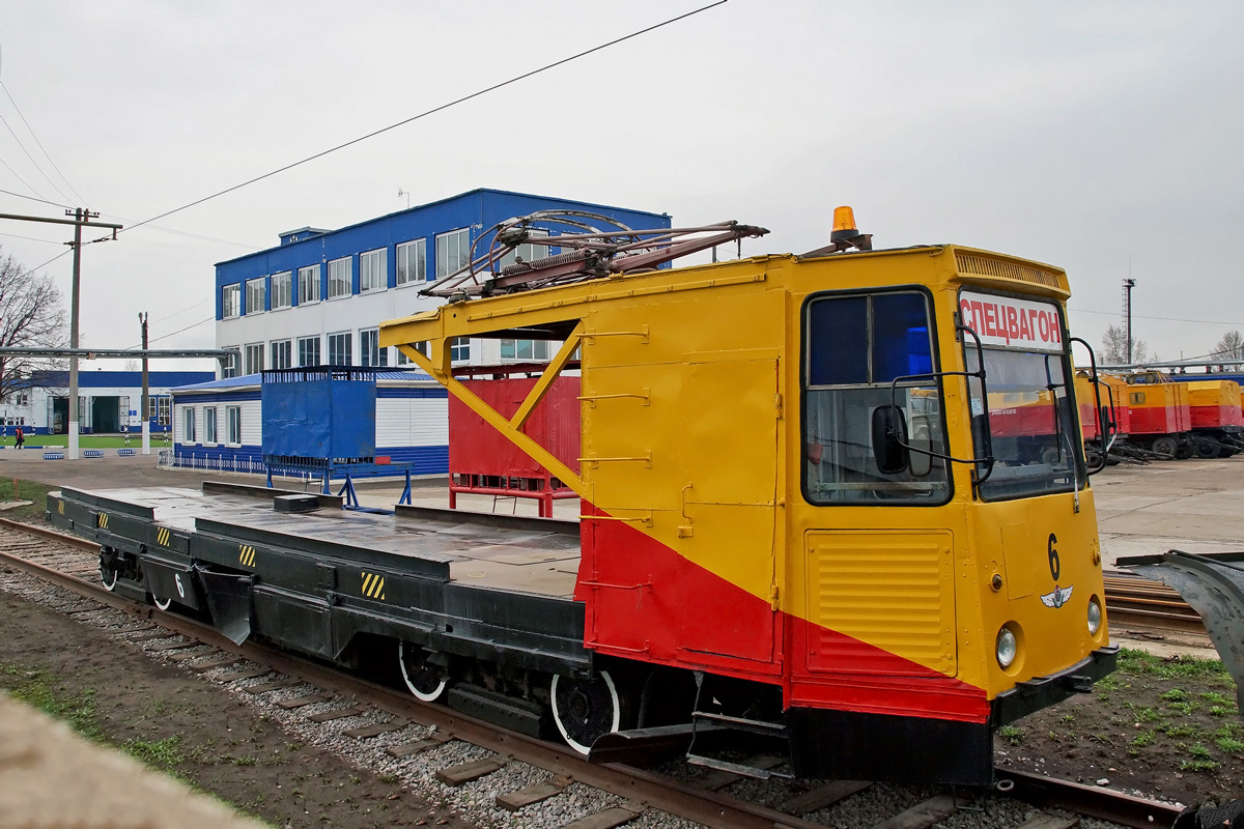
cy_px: 414
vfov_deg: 43.6
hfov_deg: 61.9
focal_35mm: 30
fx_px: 1037
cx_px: 622
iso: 400
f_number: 5.6
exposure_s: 1/500
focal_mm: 20
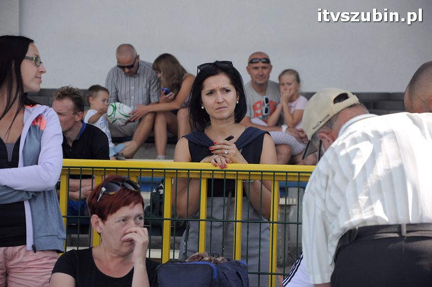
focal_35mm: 158
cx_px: 216
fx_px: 1888
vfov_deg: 8.7
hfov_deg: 13.1
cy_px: 144
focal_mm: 105
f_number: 5.6
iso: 400
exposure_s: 1/500
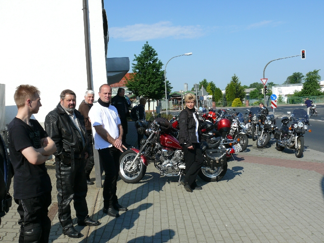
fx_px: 328
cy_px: 122
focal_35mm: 35
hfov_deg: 52.6
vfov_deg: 40.7
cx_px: 162
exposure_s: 1/400
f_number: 6.3
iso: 100
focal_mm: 7.4
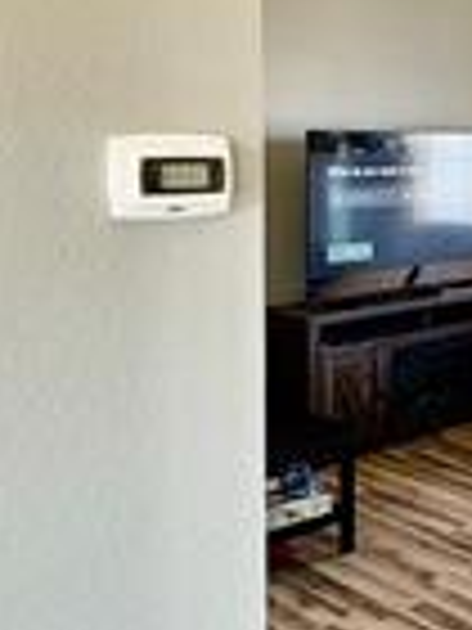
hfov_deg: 23.7
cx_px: 719
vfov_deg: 38.7
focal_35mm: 48
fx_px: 873
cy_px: 162
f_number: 2.2
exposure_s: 1/74
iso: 250
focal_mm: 2.22
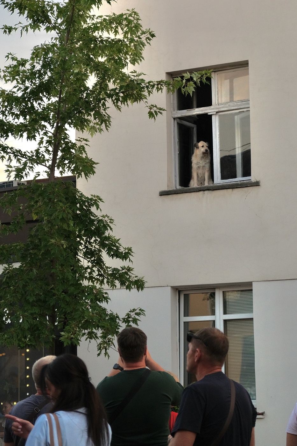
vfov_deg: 24.5
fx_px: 1027
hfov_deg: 16.5
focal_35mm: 83
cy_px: 223
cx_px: 148
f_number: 4
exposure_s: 1/420
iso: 800
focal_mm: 55
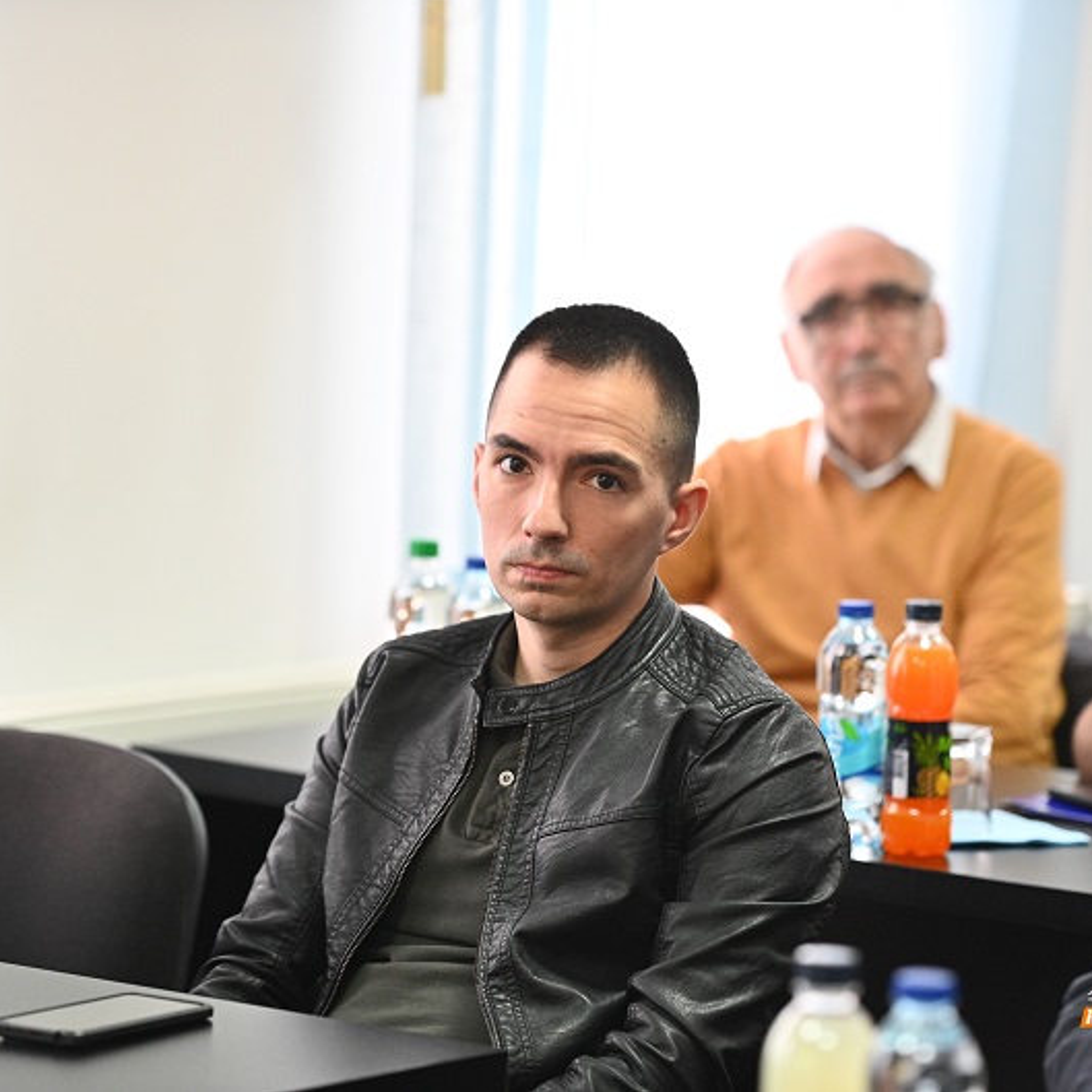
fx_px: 5960
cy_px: 545
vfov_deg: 10.5
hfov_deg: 10.5
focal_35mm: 167
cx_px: 543
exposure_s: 1/320
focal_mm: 130
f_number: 2.8
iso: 2500
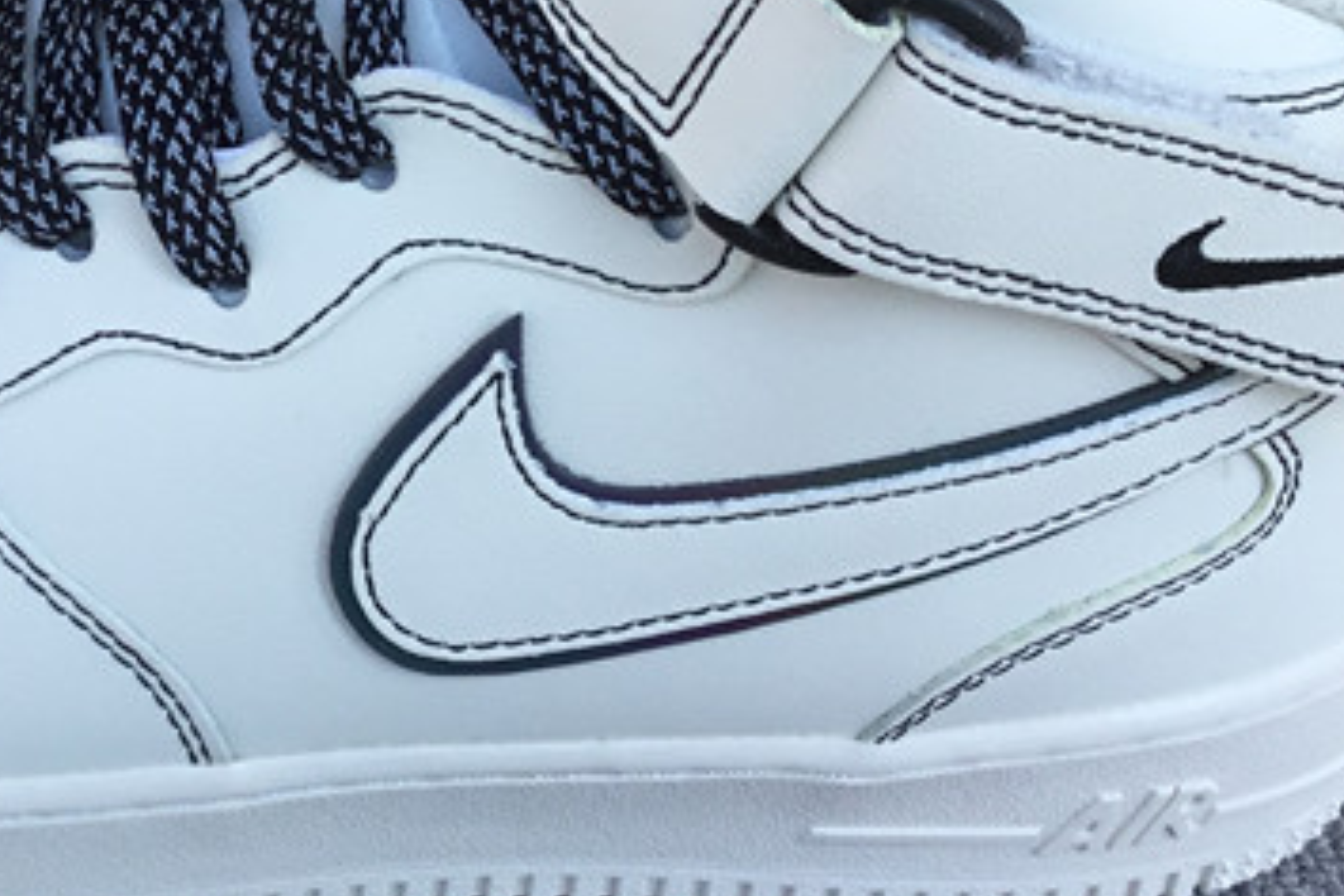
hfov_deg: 24.2
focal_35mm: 82
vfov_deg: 16.5
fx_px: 3061
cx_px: 194
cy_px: 196
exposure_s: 1/473
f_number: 2.4
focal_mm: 3.3
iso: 25
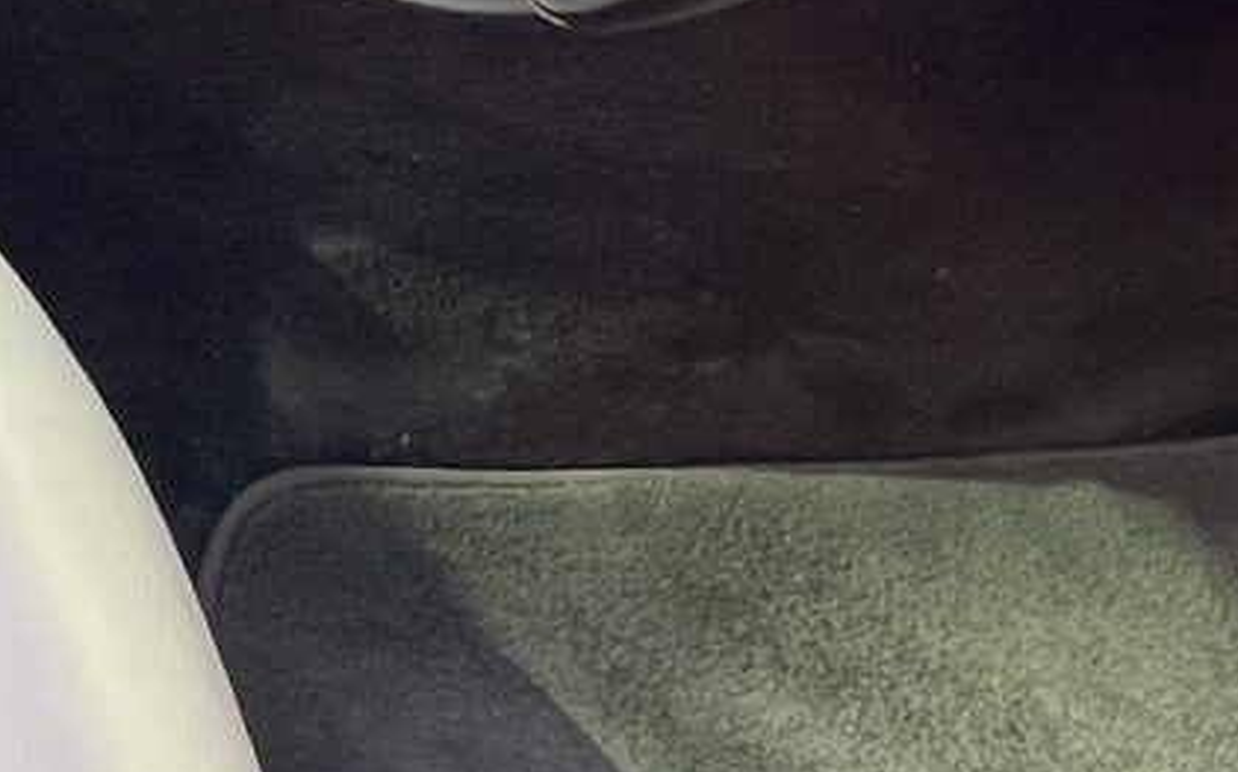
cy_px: -698
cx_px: -483
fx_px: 2833
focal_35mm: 84
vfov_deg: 13.6
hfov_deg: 21.6
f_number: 1.8
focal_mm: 1.57
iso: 160
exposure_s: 1/99
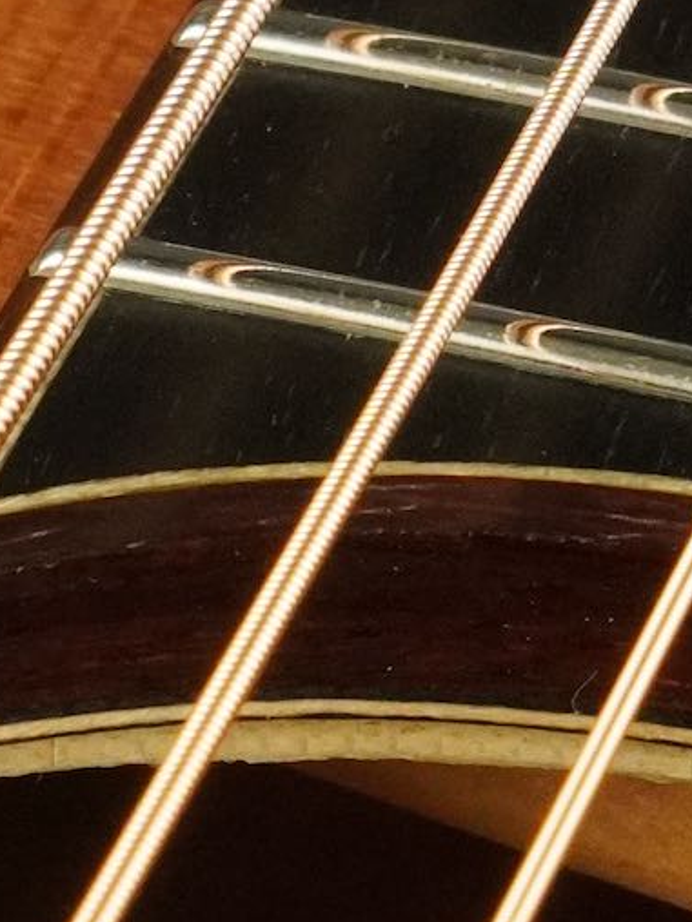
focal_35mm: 298
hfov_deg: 5.0
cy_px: 1013
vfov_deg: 6.6
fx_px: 7939
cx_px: 113
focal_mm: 35
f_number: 11
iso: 3200
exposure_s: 1/60
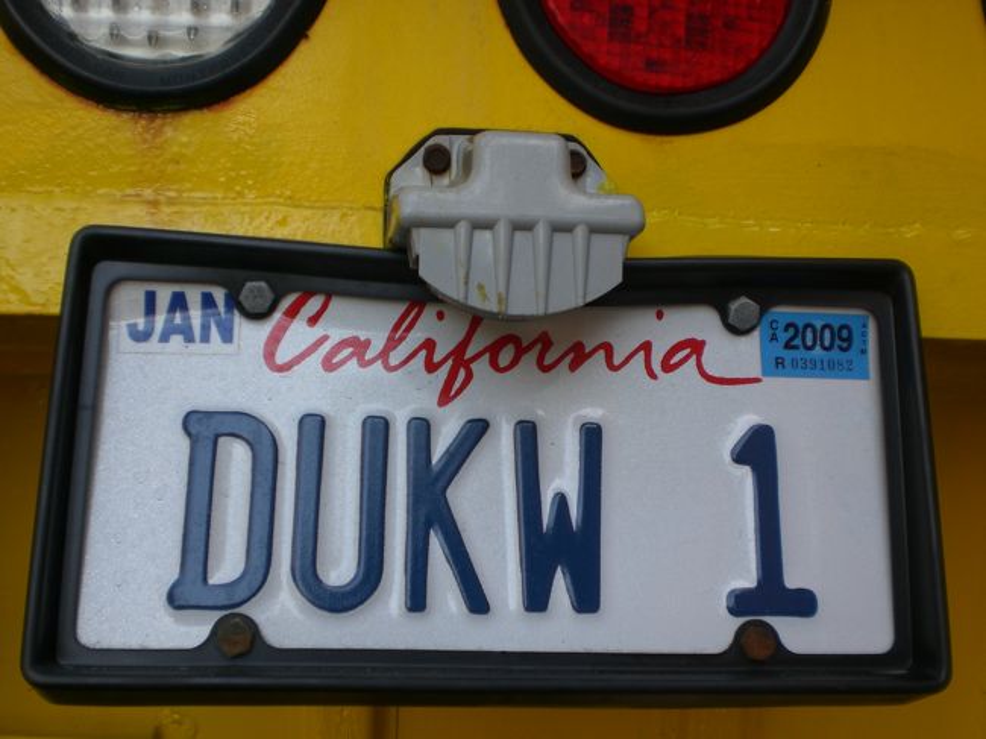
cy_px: 370
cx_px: 493
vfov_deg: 37.7
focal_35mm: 38
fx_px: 1082
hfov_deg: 49.0
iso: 50
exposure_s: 1/125
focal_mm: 6.3
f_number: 3.1
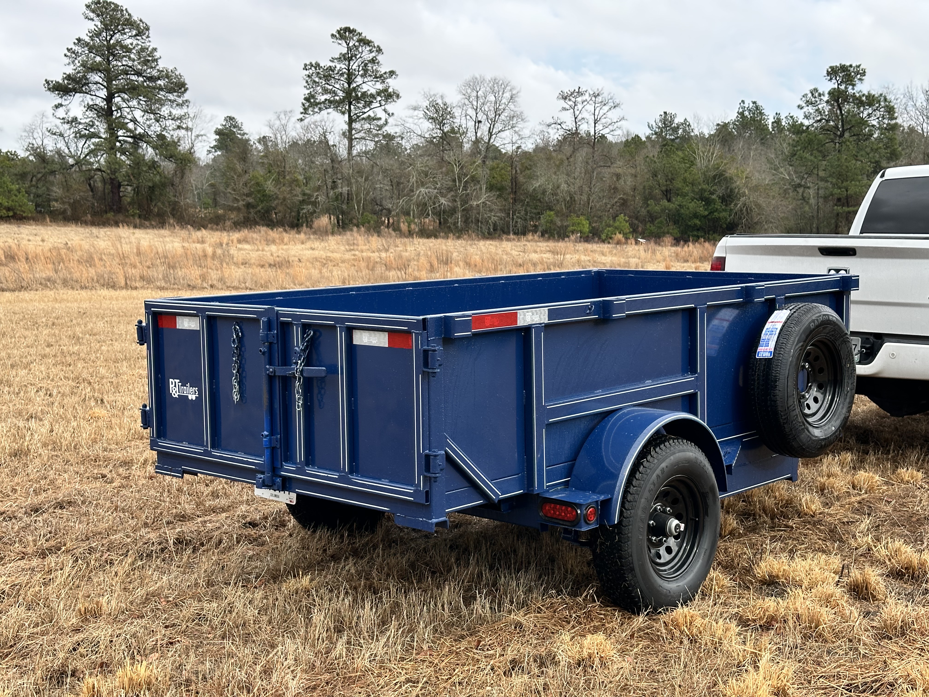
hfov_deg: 39.7
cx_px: 464
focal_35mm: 48
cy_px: 348
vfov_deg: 30.3
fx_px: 1288
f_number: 1.78
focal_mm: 6.86
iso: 64
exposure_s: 1/450
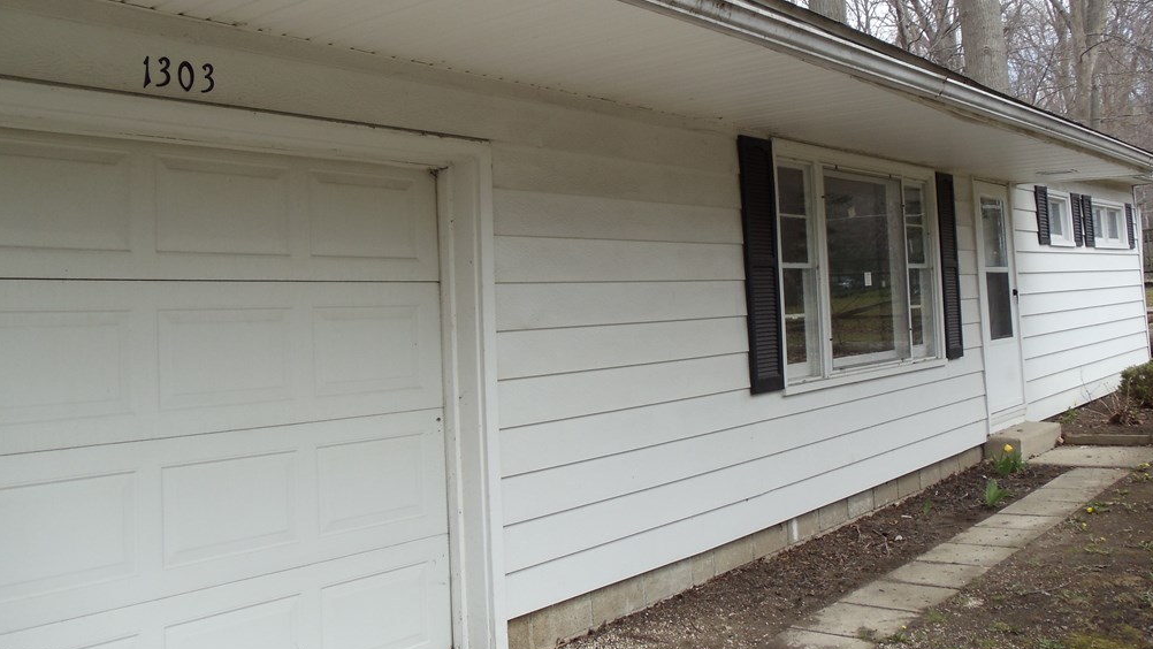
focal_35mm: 49
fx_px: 1498
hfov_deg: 42.1
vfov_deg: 24.4
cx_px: 566
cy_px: 239
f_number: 3.5
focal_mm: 6
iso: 100
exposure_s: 1/400
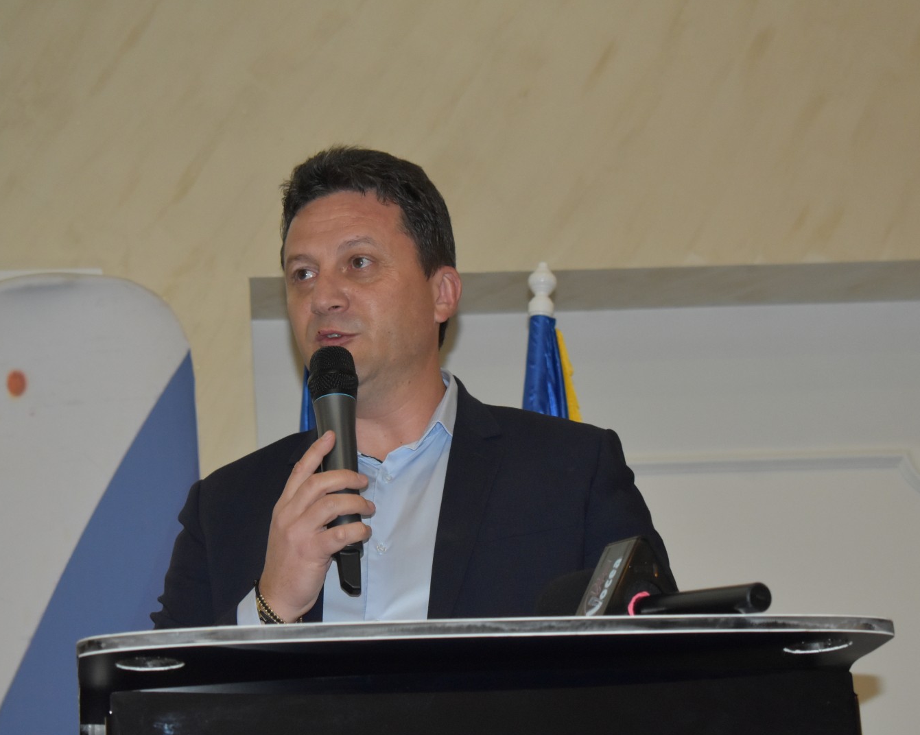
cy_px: 368
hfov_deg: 20.5
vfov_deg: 16.4
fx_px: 2547
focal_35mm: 94
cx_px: 384
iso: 1600
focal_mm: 55
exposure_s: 1/100
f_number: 5.6
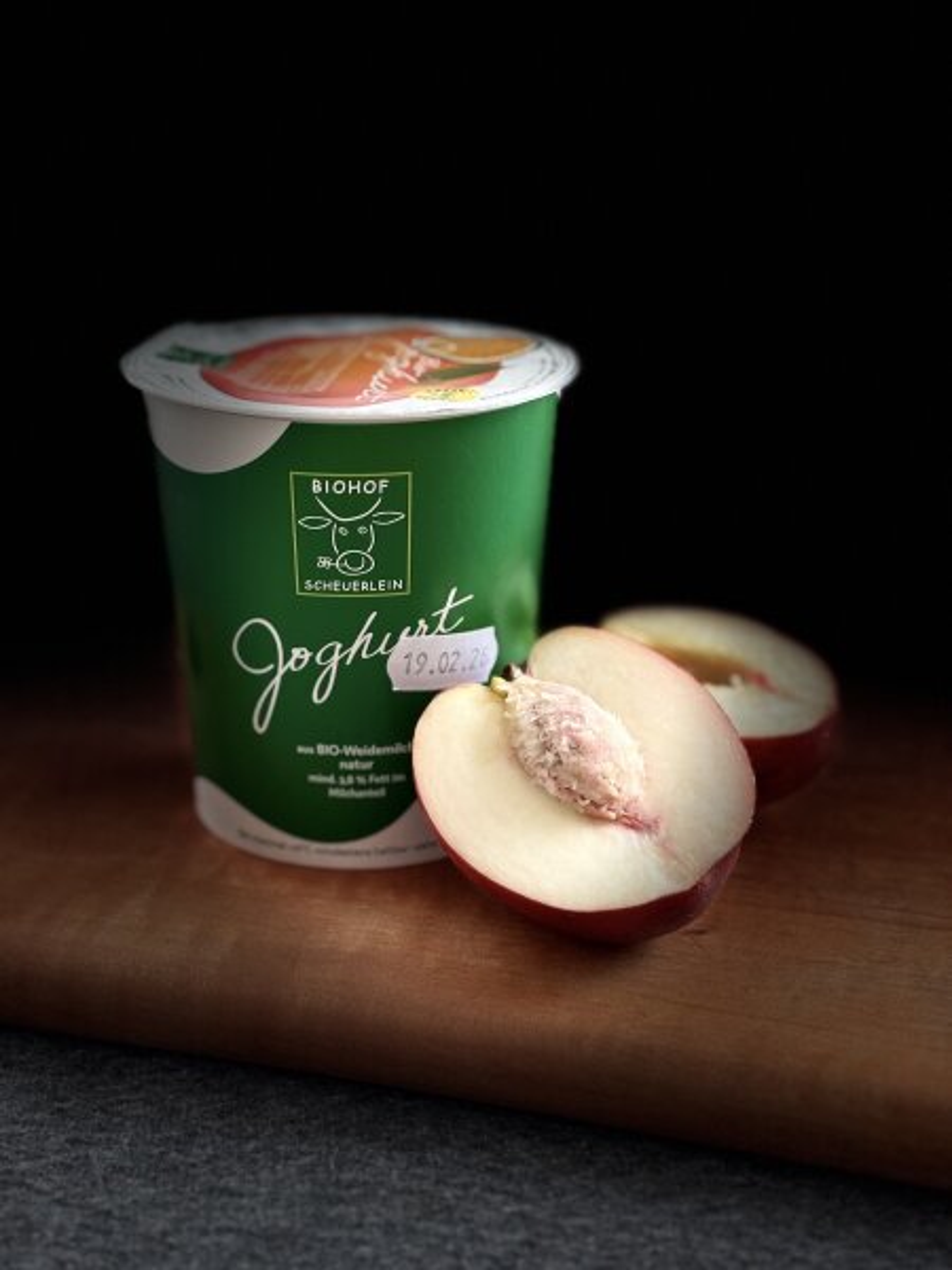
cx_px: 476
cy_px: 635
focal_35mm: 52
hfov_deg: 28.0
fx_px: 1907
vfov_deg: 36.8
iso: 100
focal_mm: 5.96
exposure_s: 1/60
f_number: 1.6
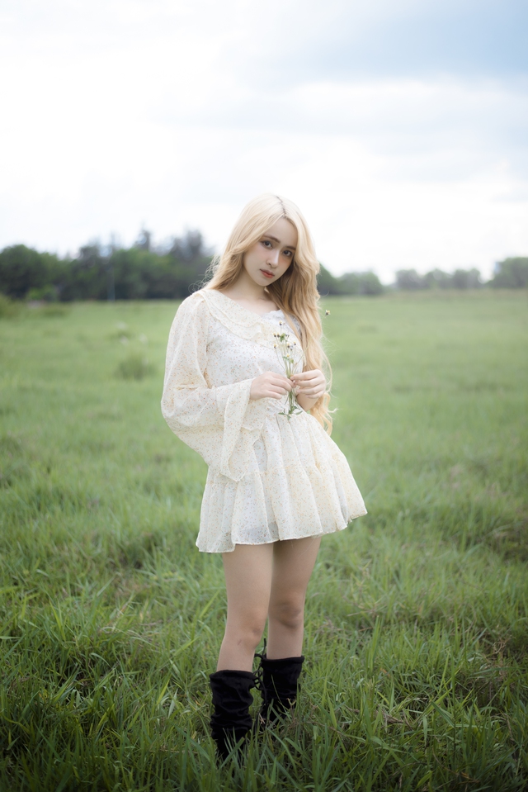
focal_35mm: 50
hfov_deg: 27.0
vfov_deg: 39.6
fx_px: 1099
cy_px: 396
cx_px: 264
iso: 100
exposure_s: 1/1000
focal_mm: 50
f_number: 2
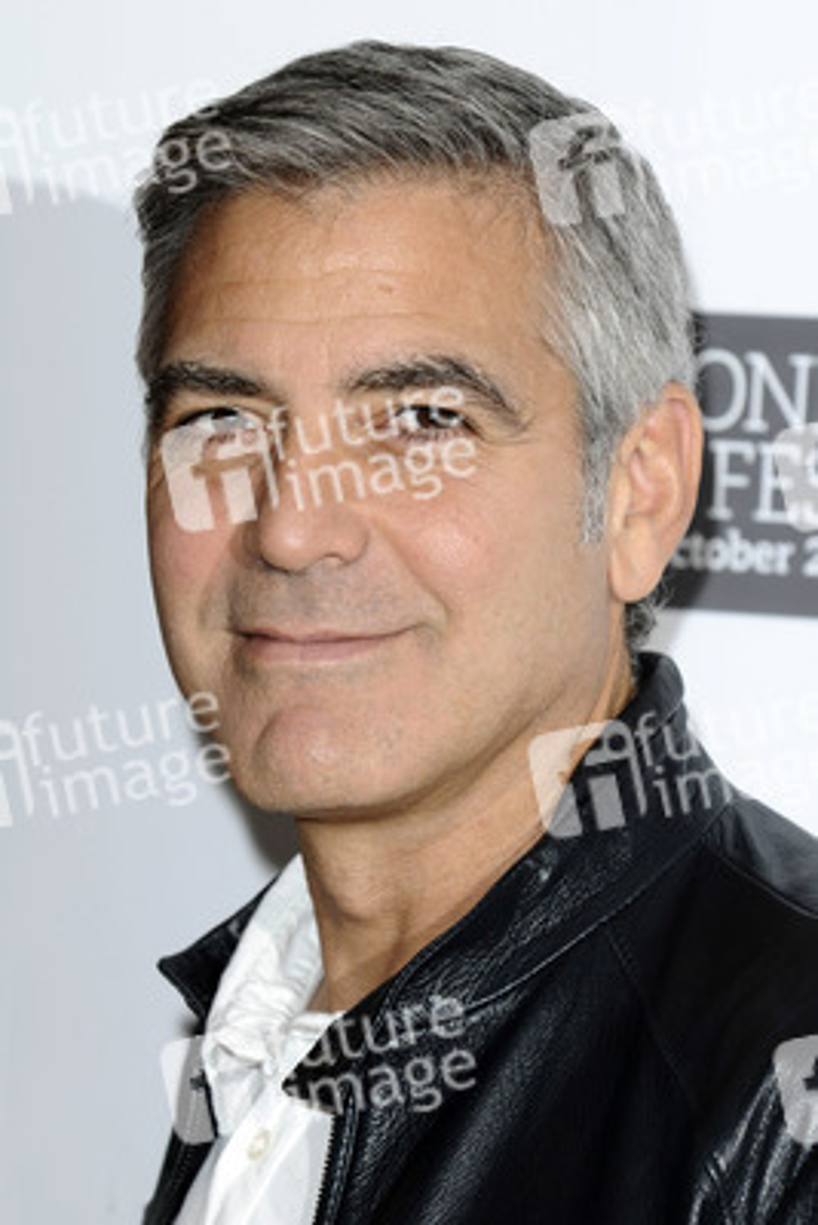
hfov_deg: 5.9
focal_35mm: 232
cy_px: 612
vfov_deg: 8.9
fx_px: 7917
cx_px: 409
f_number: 5.6
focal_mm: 155
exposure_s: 1/200
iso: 320
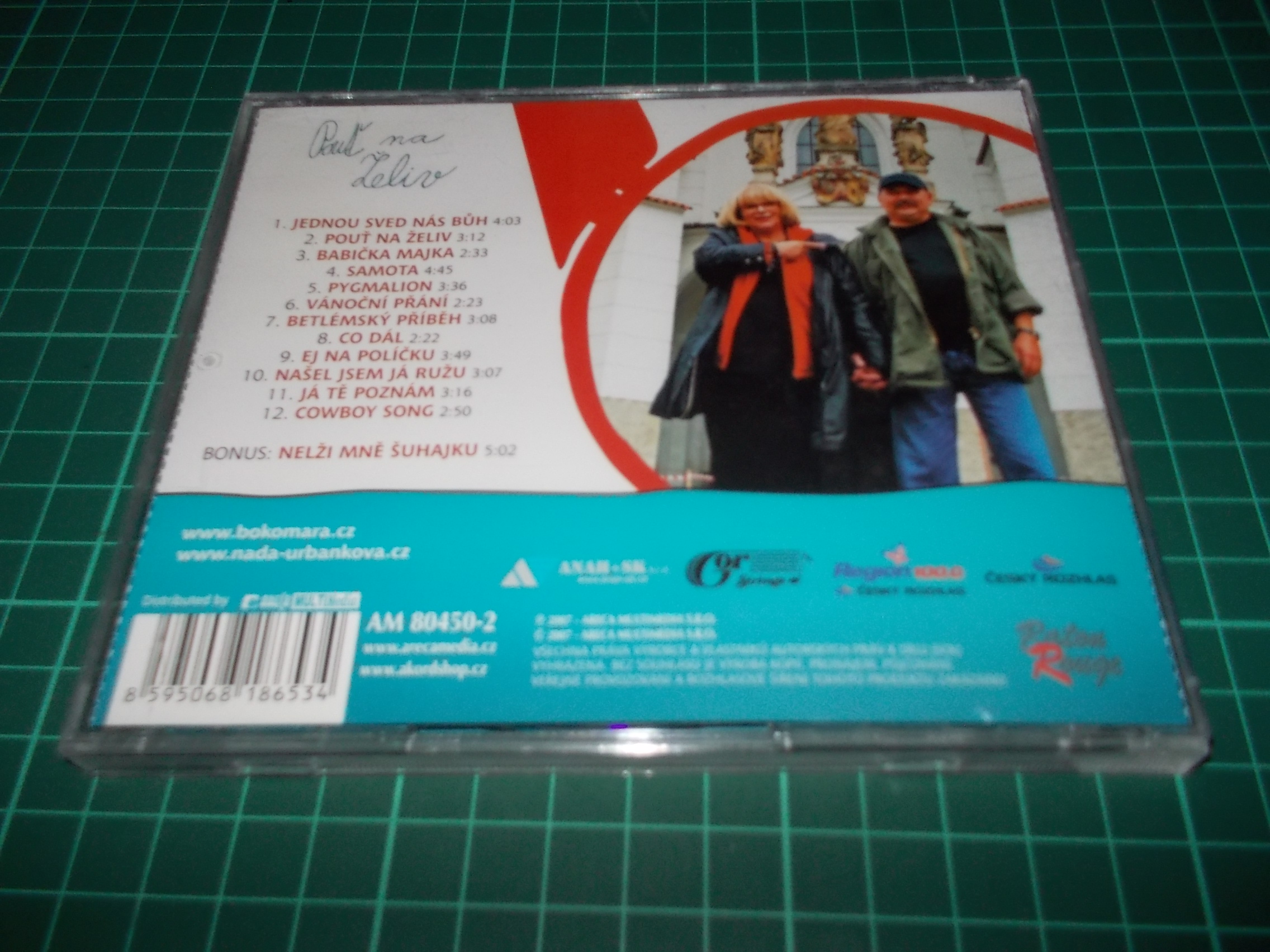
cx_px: 635
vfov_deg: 48.2
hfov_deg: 61.7
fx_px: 1064
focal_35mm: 29
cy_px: 476
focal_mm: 4.1
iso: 200
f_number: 3.3
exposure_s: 1/30
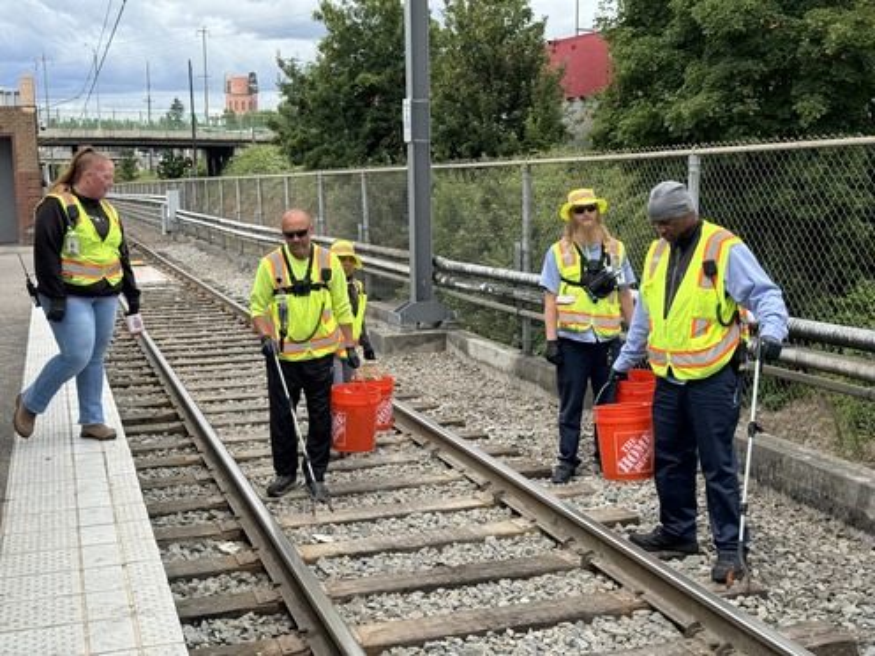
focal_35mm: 48
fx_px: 1213
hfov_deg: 39.7
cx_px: 438
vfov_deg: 30.3
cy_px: 328
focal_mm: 6.76
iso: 64
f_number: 1.78
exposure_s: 1/1560
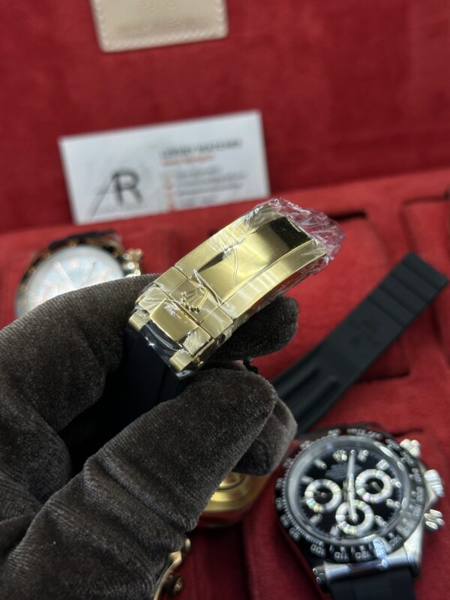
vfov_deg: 39.7
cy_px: 300
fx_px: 832
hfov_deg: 30.3
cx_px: 225
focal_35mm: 48
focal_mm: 6.86
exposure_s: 1/745
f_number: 1.78
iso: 64
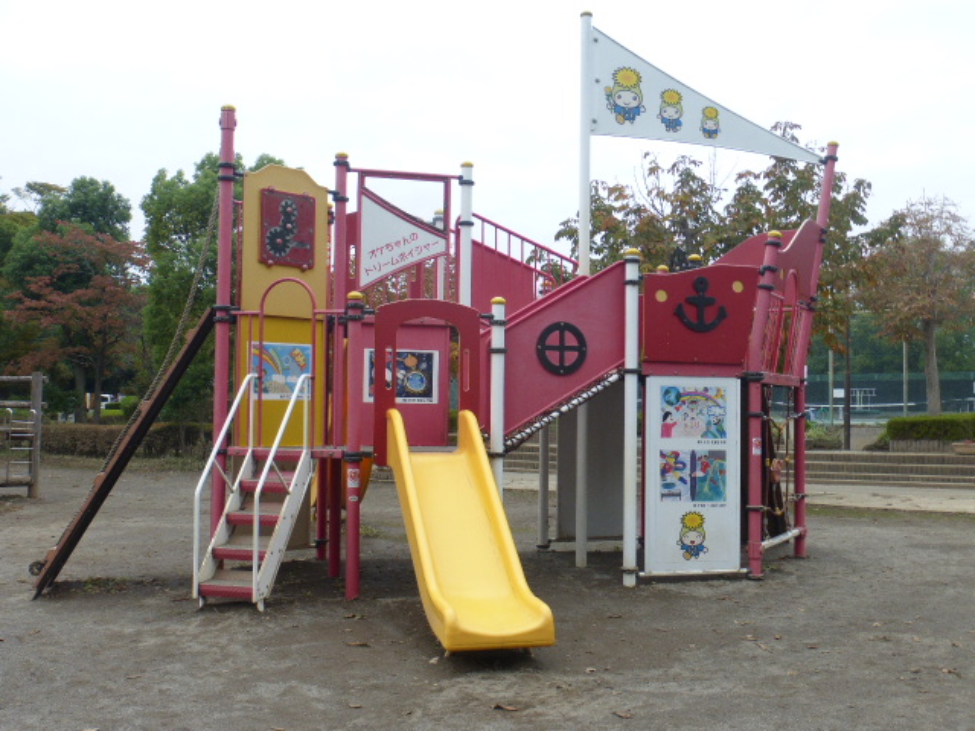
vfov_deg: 40.7
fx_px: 986
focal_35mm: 35
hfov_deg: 52.6
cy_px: 366
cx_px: 488
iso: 100
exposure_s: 1/500
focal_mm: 6.1
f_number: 3.7
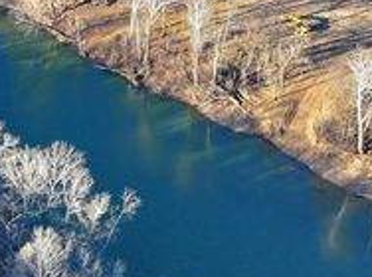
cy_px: -59
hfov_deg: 29.1
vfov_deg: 21.2
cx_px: 34
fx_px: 686
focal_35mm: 64
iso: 220
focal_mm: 12.29
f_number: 2.8
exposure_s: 1/1000
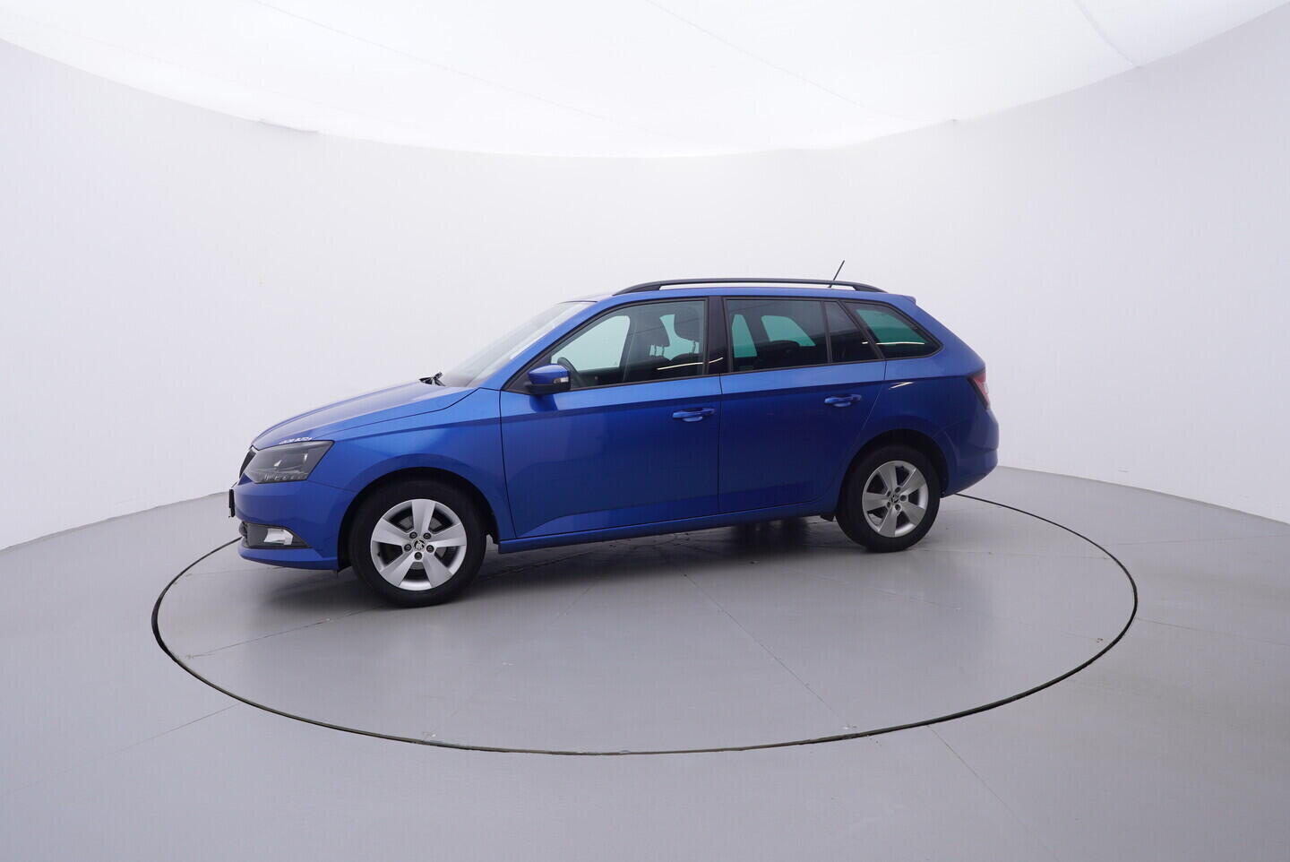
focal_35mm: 22
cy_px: 431
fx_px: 807
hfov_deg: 77.3
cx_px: 645
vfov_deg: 56.2
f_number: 5
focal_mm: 15
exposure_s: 1/80
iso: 200
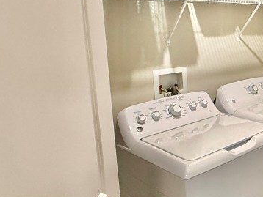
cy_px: 71
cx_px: 262
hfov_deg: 40.9
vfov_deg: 35.8
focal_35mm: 40
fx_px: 304
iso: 320
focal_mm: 2.22
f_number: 2.2
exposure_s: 1/60
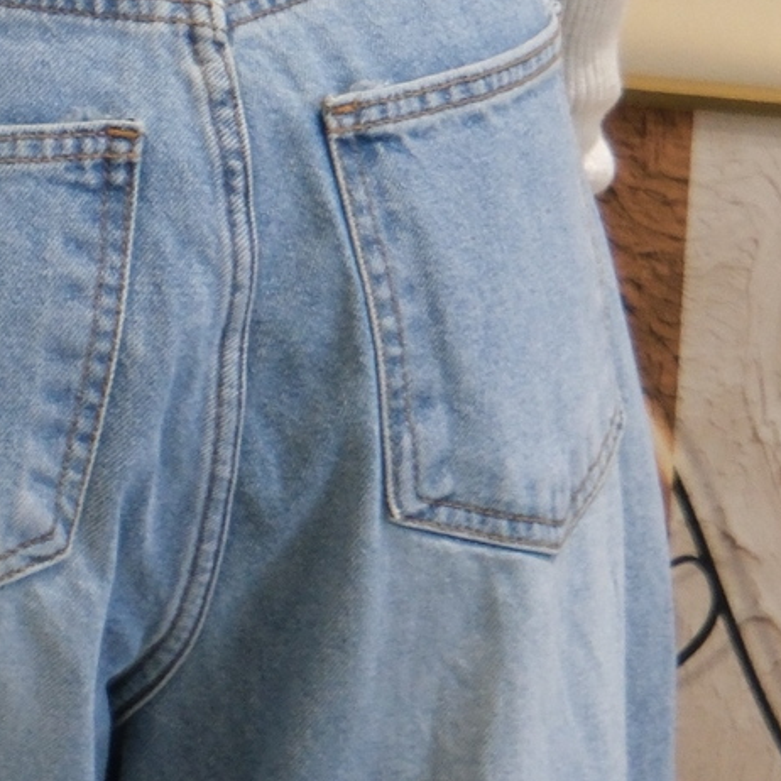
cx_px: 8
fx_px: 7556
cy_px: -686
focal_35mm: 296
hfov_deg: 5.9
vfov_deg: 5.8
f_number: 5.6
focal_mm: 44.5
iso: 1250
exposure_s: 1/125
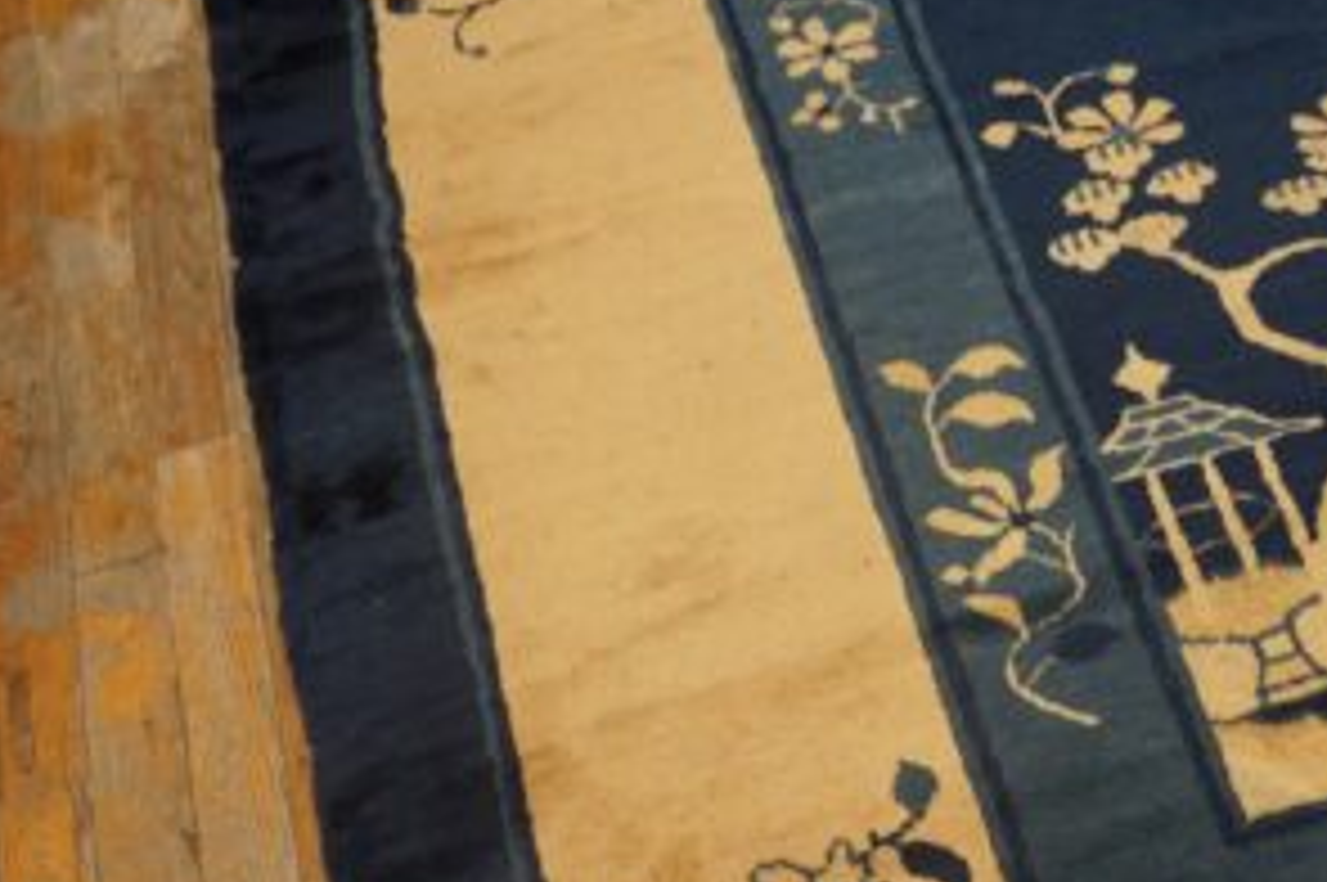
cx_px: 1309
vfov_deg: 23.8
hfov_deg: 33.4
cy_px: 826
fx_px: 2025
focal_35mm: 55
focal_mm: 18
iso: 800
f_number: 4
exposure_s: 1/100
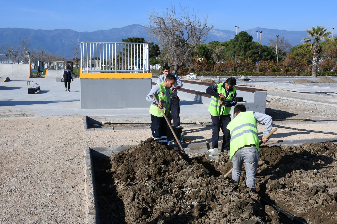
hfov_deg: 49.6
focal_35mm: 39
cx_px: 168
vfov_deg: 34.2
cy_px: 112
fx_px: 365
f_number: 18
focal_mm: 26
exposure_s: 1/160
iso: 200
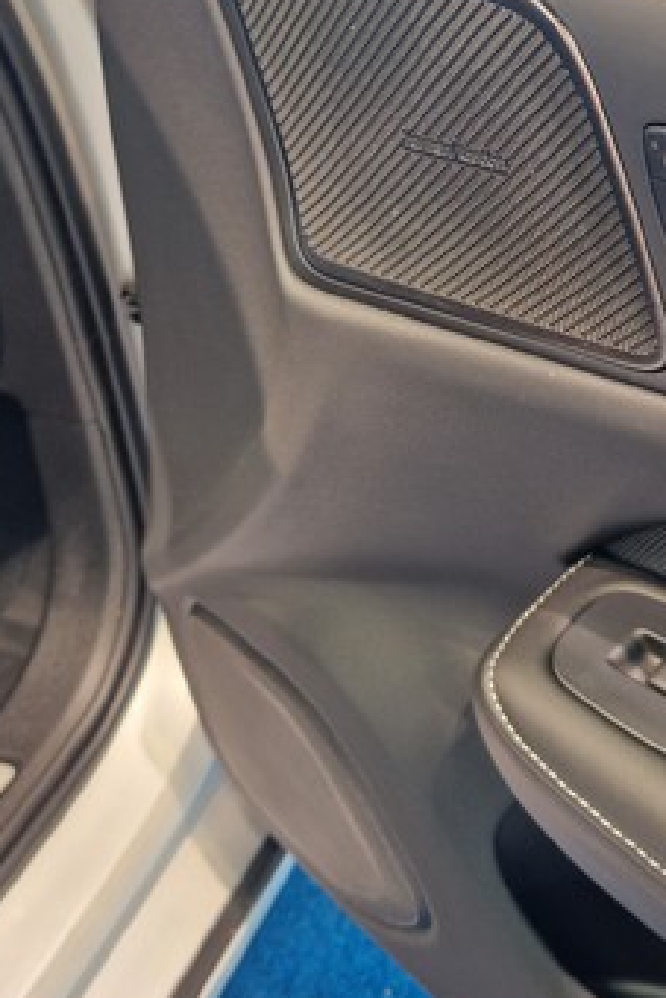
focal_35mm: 45
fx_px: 1247
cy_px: 431
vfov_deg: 43.5
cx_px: 431
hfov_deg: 29.7
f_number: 1.8
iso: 200
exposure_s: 1/100
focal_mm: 5.4
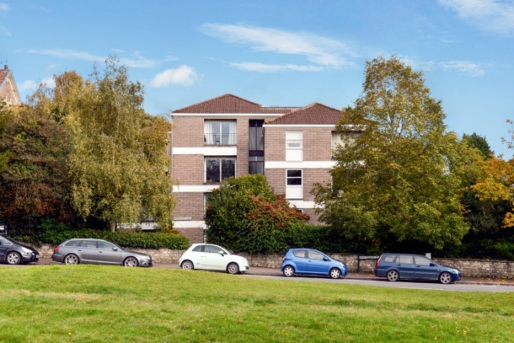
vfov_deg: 26.5
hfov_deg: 38.9
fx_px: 728
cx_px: 257
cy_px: 172
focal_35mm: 51
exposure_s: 1/250
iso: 100
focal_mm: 34
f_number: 8
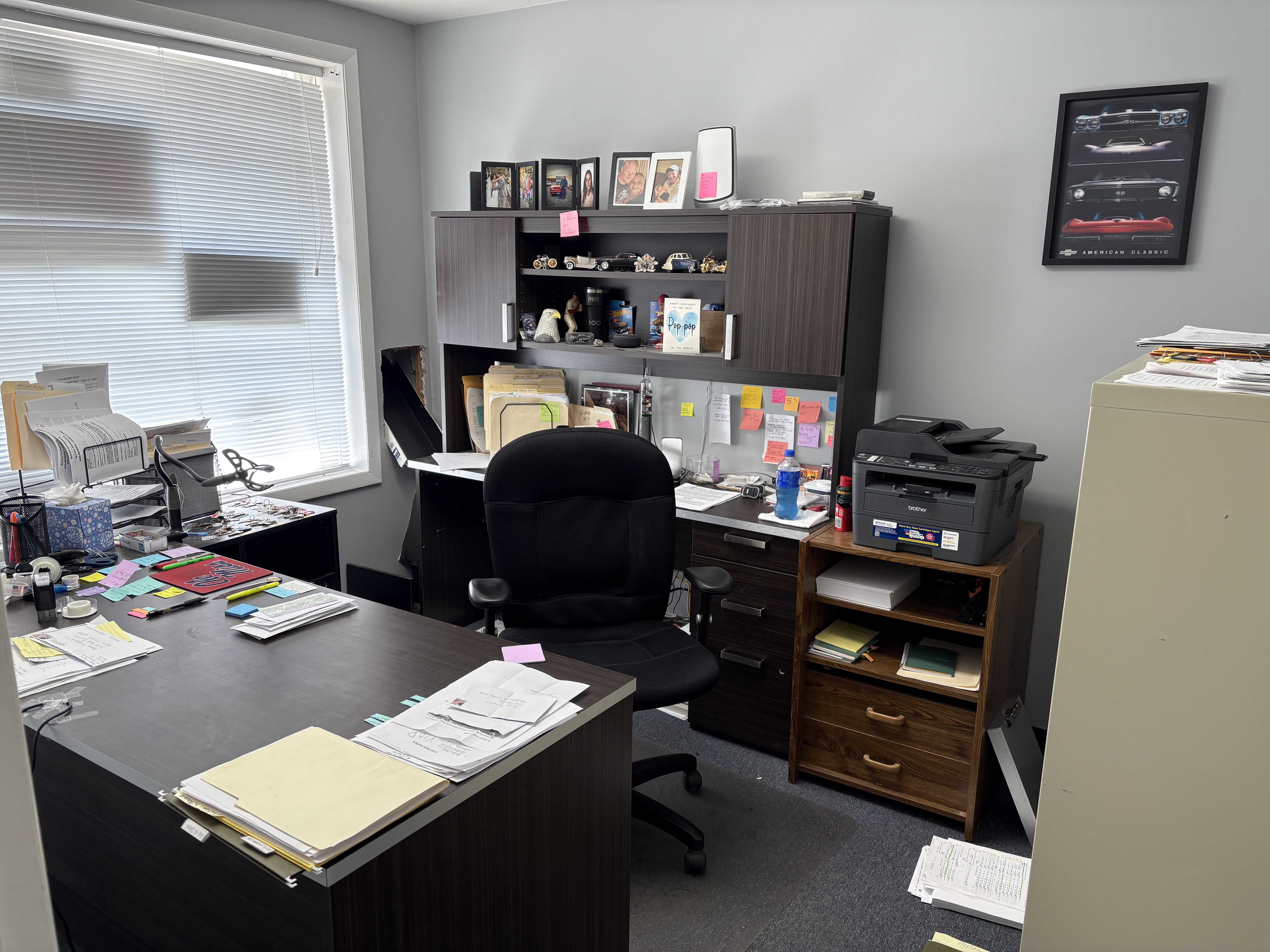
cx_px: 635
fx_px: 954
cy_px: 476
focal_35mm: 26
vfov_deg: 53.1
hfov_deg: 67.3
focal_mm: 5.96
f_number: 1.6
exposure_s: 1/120
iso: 64
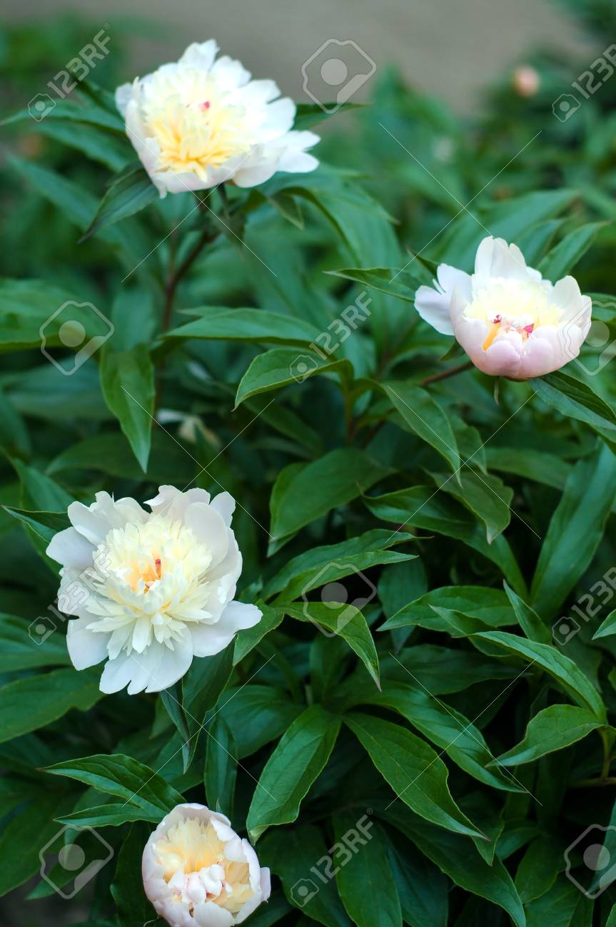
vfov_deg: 27.0
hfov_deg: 18.1
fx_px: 1931
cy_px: 464
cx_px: 308
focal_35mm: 75
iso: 200
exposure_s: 1/250
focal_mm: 50
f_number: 3.2
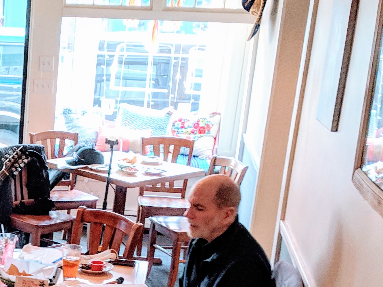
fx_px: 874
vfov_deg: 18.2
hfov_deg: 22.9
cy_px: 280
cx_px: -63
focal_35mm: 79
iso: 466
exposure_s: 1/40
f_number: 2
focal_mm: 4.67
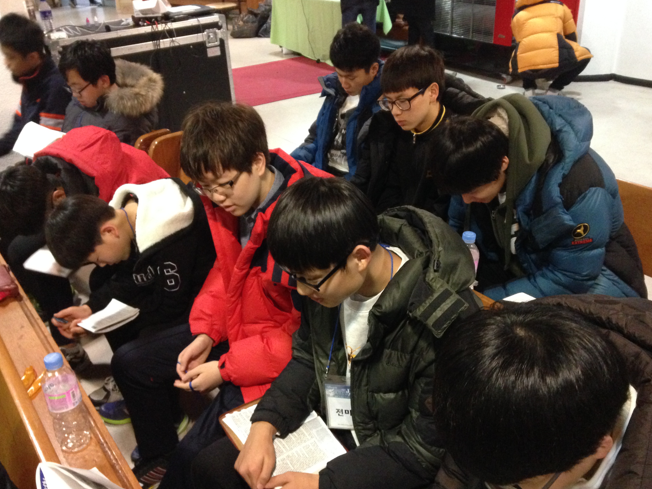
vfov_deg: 40.7
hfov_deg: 52.6
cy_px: 256
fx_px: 659
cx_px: 327
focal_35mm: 35
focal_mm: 4.12
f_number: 2.4
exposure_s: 1/15
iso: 500
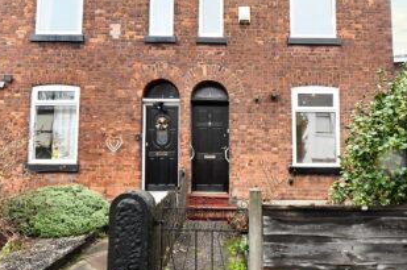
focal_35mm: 28
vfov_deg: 46.3
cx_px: 228
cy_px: 140
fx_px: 316
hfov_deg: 65.3
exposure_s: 1/500
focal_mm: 10
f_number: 10
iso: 6400
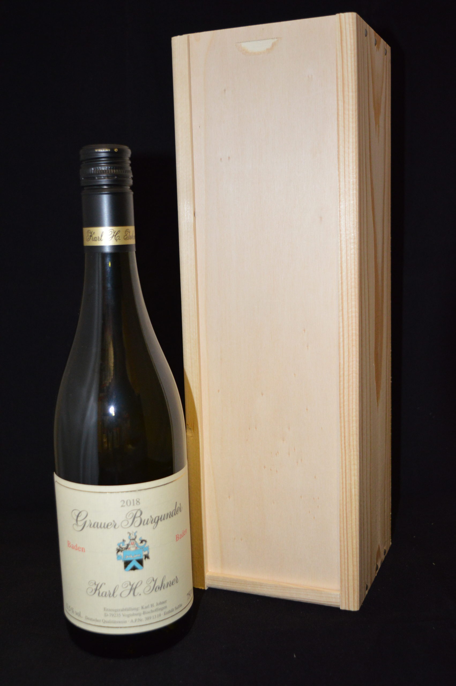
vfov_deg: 46.4
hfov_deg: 31.8
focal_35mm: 42
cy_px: 343
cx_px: 228
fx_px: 799
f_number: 4.2
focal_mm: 28
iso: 1250
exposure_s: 1/60
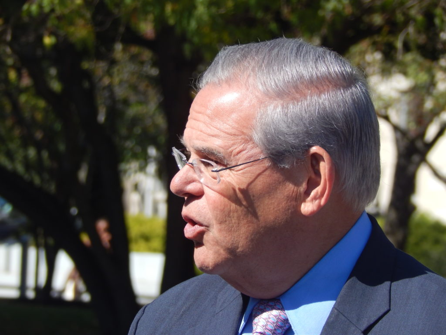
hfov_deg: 5.7
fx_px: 4509
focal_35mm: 350
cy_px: 168
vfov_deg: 4.2
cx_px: 223
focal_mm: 62.2
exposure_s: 1/400
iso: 125
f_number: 5.7
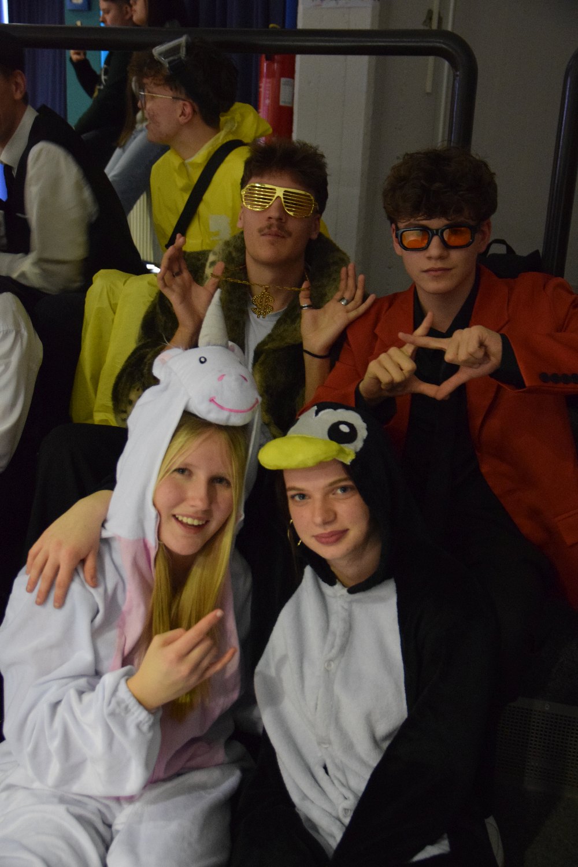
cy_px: 434
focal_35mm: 39
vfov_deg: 49.6
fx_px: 939
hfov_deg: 34.2
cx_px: 289
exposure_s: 1/40
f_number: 3.2
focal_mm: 26
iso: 3200
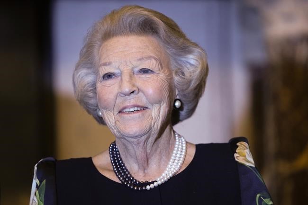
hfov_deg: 10.3
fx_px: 1711
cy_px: 102
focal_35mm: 200
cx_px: 154
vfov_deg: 6.9
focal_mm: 200
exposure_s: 1/100
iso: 2000
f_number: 2.8
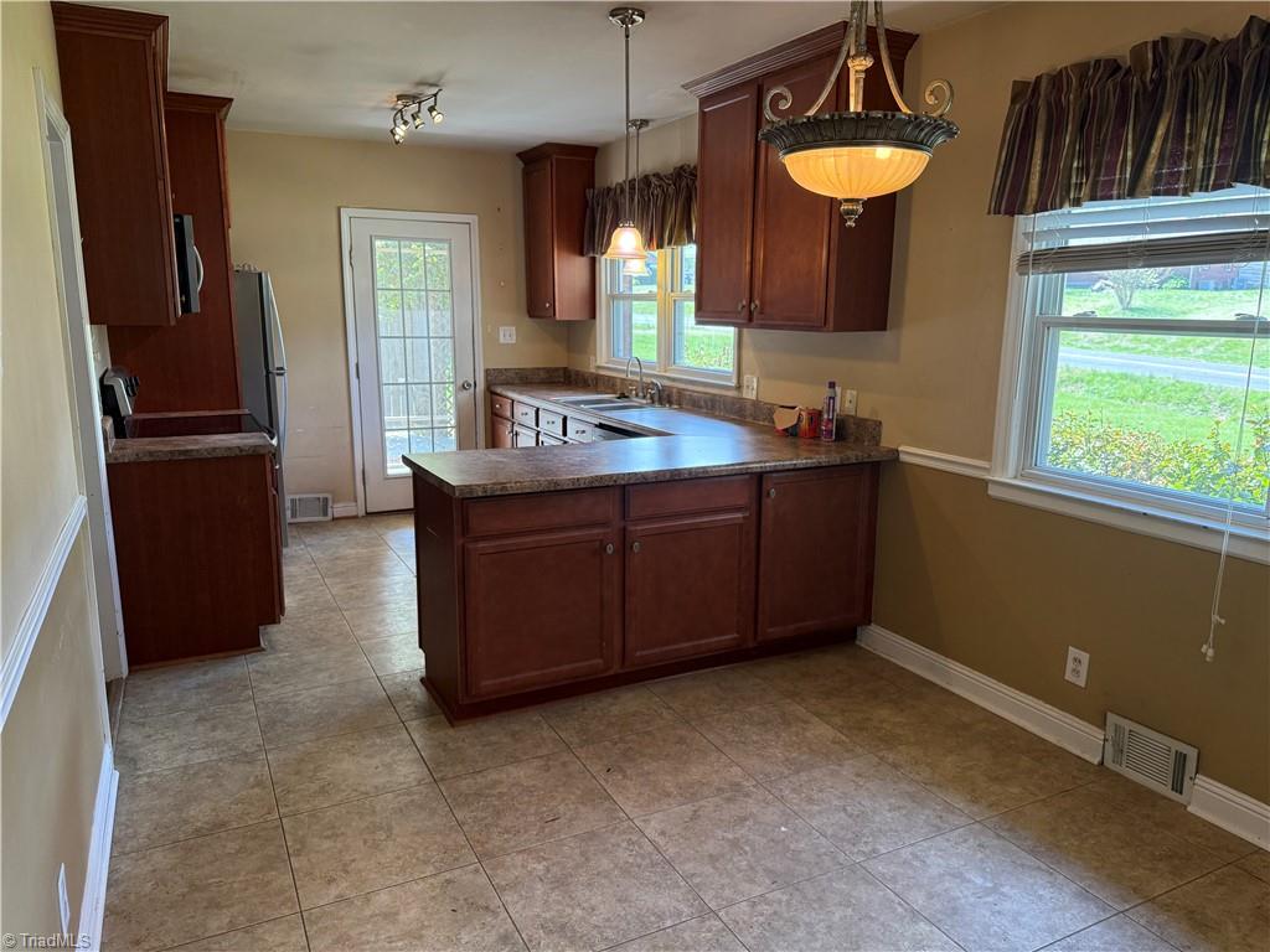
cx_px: 635
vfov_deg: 56.8
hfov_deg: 71.6
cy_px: 476
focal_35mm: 24
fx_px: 881
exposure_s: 1/120
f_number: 1.78
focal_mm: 6.76
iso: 250
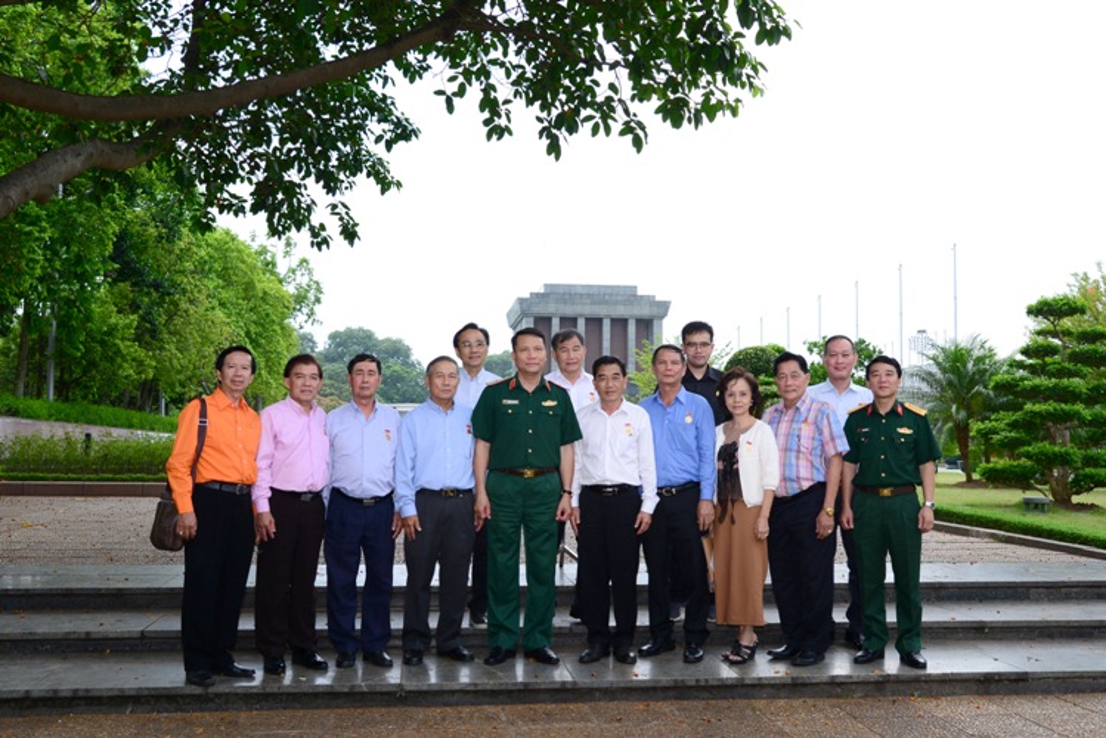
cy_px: 369
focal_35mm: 30
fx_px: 922
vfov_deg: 43.6
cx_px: 553
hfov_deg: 61.9
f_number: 6.3
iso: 250
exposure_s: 1/100
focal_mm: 30
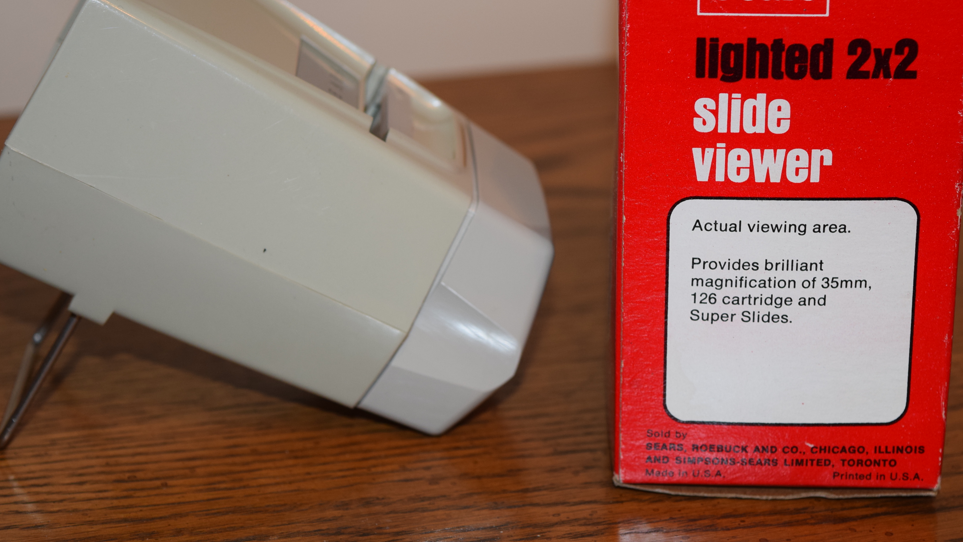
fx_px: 2298
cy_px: 207
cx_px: 508
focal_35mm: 90
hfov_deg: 23.7
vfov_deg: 13.4
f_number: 5.6
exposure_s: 1/60
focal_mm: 52
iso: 500
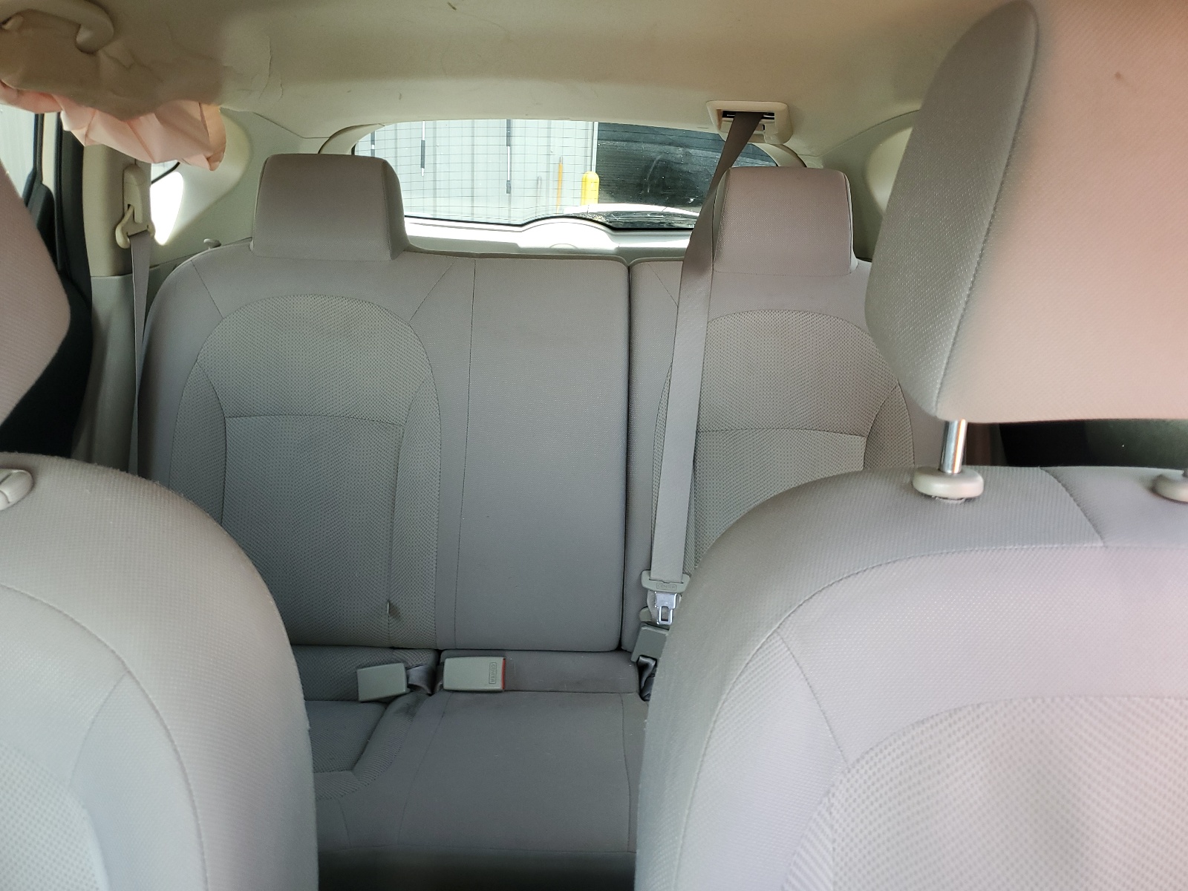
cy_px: 446
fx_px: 892
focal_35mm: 26
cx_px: 594
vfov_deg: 53.1
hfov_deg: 67.3
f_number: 1.5
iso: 66
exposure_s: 1/120
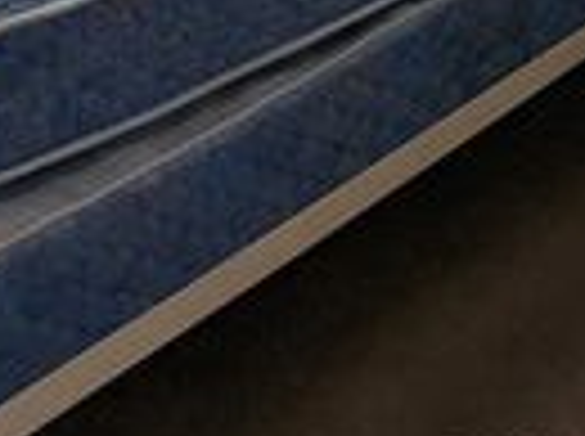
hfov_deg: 17.6
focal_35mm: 110
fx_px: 1856
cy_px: -483
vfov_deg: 11.8
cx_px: 554
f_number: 1.78
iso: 200
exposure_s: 1/121
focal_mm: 6.76
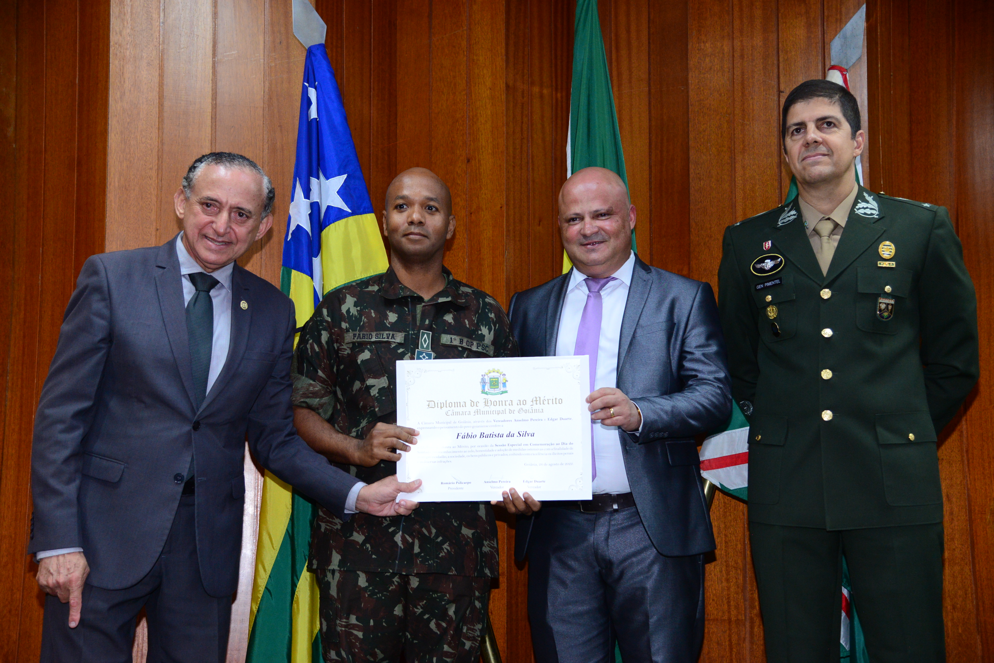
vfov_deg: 26.0
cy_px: 332
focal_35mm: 52
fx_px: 1436
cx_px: 497
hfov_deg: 38.2
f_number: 4.5
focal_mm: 52
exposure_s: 1/125
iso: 2500
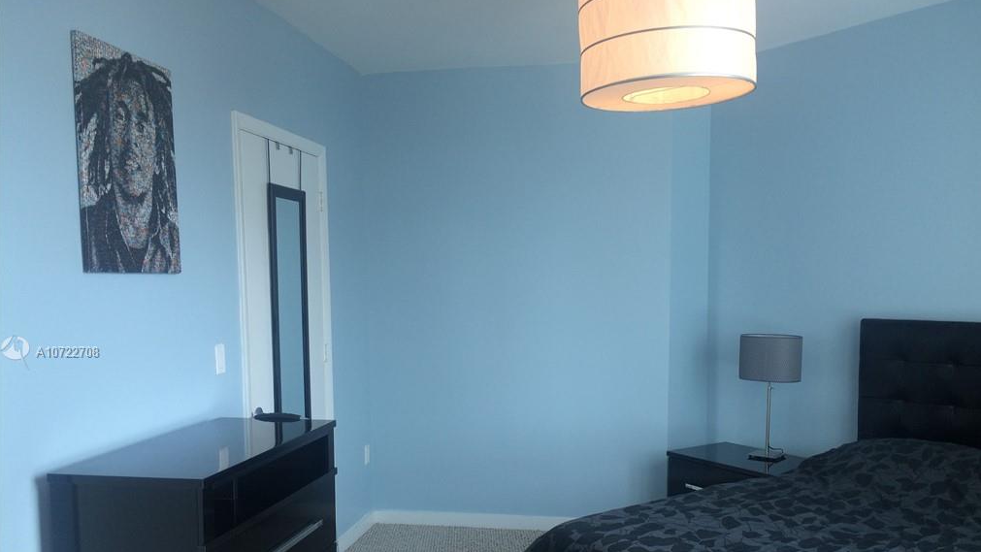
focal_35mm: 32
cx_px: 494
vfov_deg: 36.4
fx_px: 833
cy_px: 352
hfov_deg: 61.0
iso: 32
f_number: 2.2
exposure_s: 1/60
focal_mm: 4.15
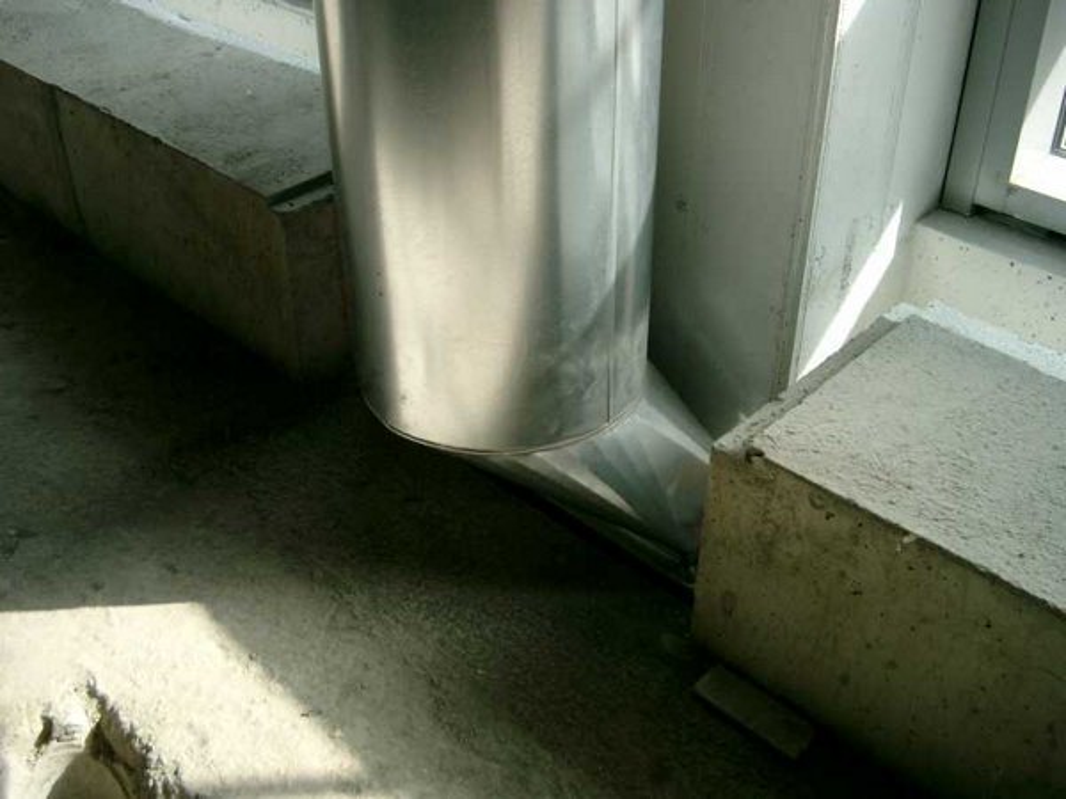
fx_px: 1139
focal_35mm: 37
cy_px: 400
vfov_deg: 38.7
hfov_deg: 50.1
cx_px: 533
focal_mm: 7.6
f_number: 2.6
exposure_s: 1/400
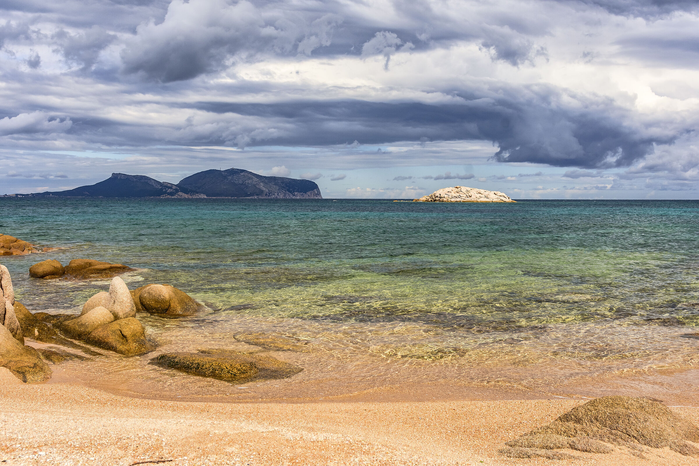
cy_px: 233
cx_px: 350
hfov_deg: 49.6
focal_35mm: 39
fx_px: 757
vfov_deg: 34.2
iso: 250
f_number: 8
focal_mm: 26
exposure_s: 1/250
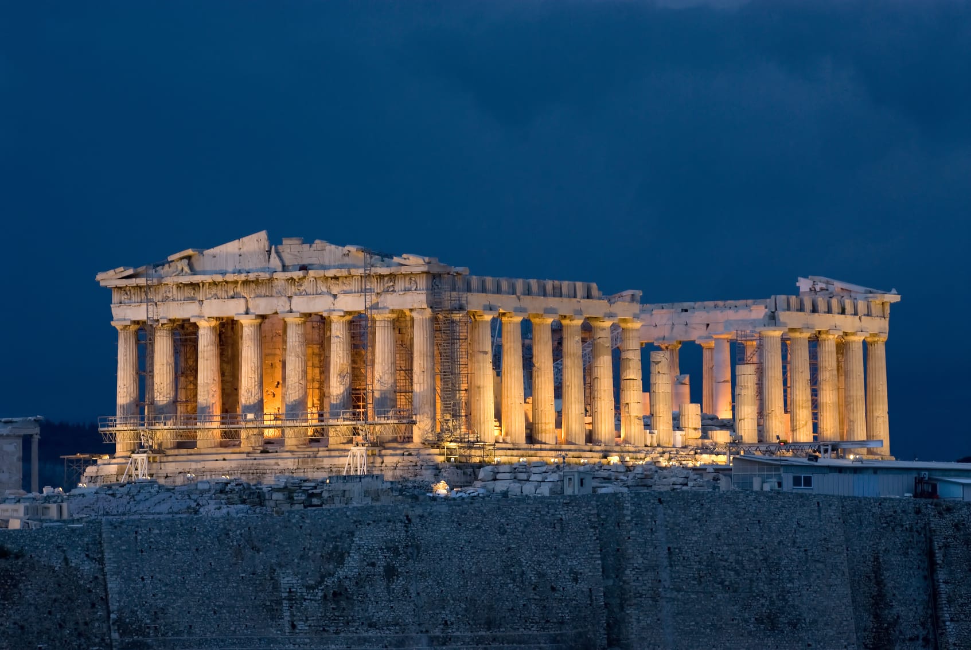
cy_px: 325
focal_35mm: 262
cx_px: 486
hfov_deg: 7.8
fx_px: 7088
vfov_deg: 5.2
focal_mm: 175
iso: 100
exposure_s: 1/1.43
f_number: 8
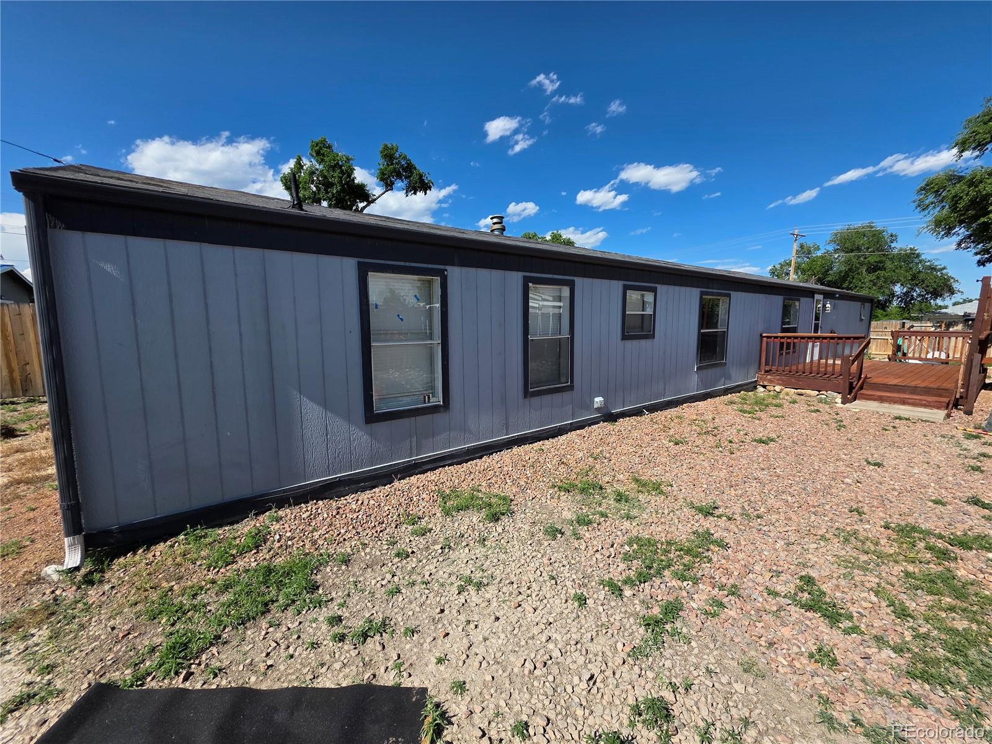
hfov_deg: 106.2
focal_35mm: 13
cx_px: 496
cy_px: 372
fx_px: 373
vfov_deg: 89.9
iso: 40
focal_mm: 2.2
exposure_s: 1/2234
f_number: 1.9
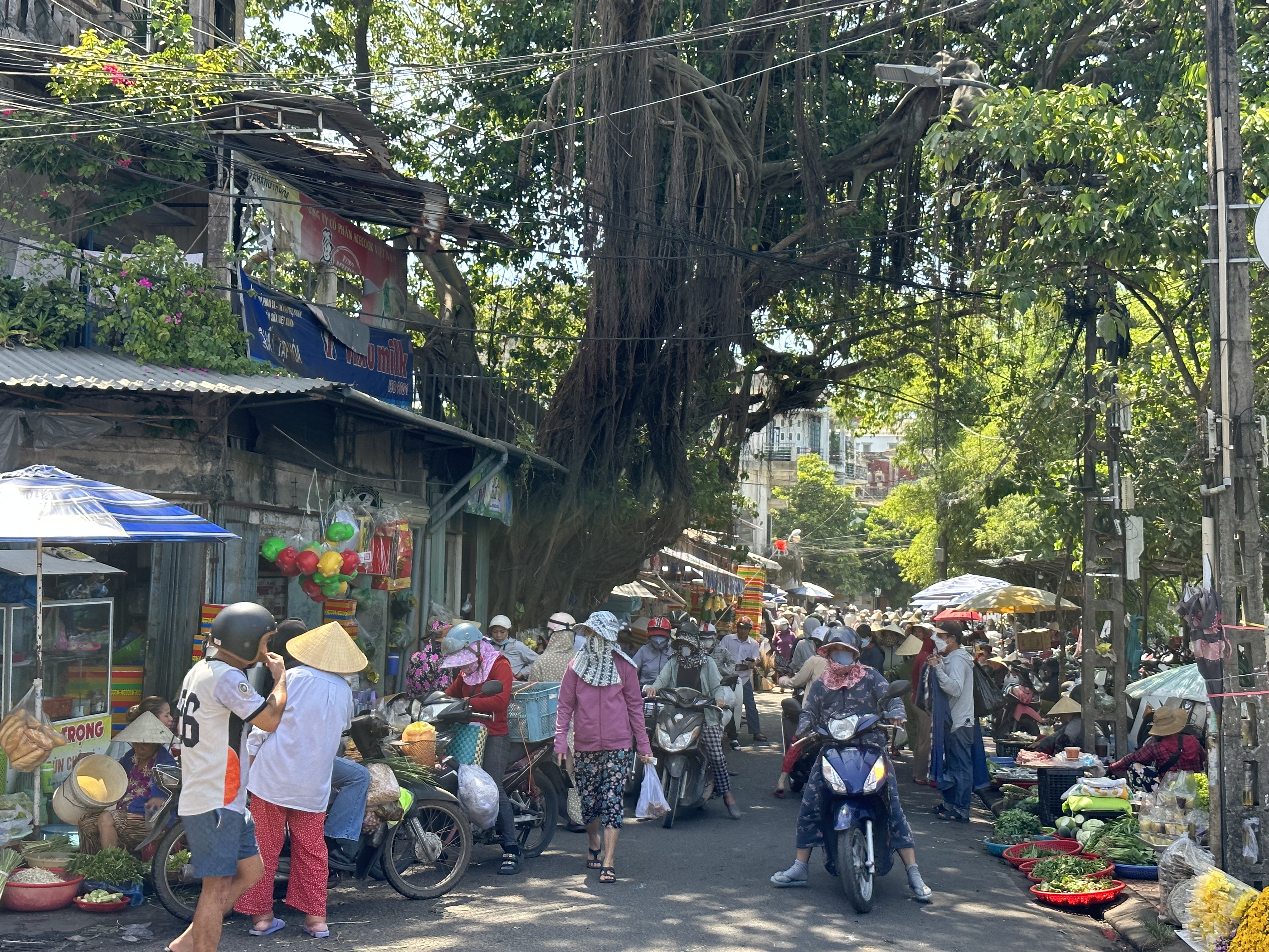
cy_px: 476
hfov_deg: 39.7
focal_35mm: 48
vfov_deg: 30.3
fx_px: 1760
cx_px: 634
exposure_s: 1/619
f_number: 1.78
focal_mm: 6.86
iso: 64
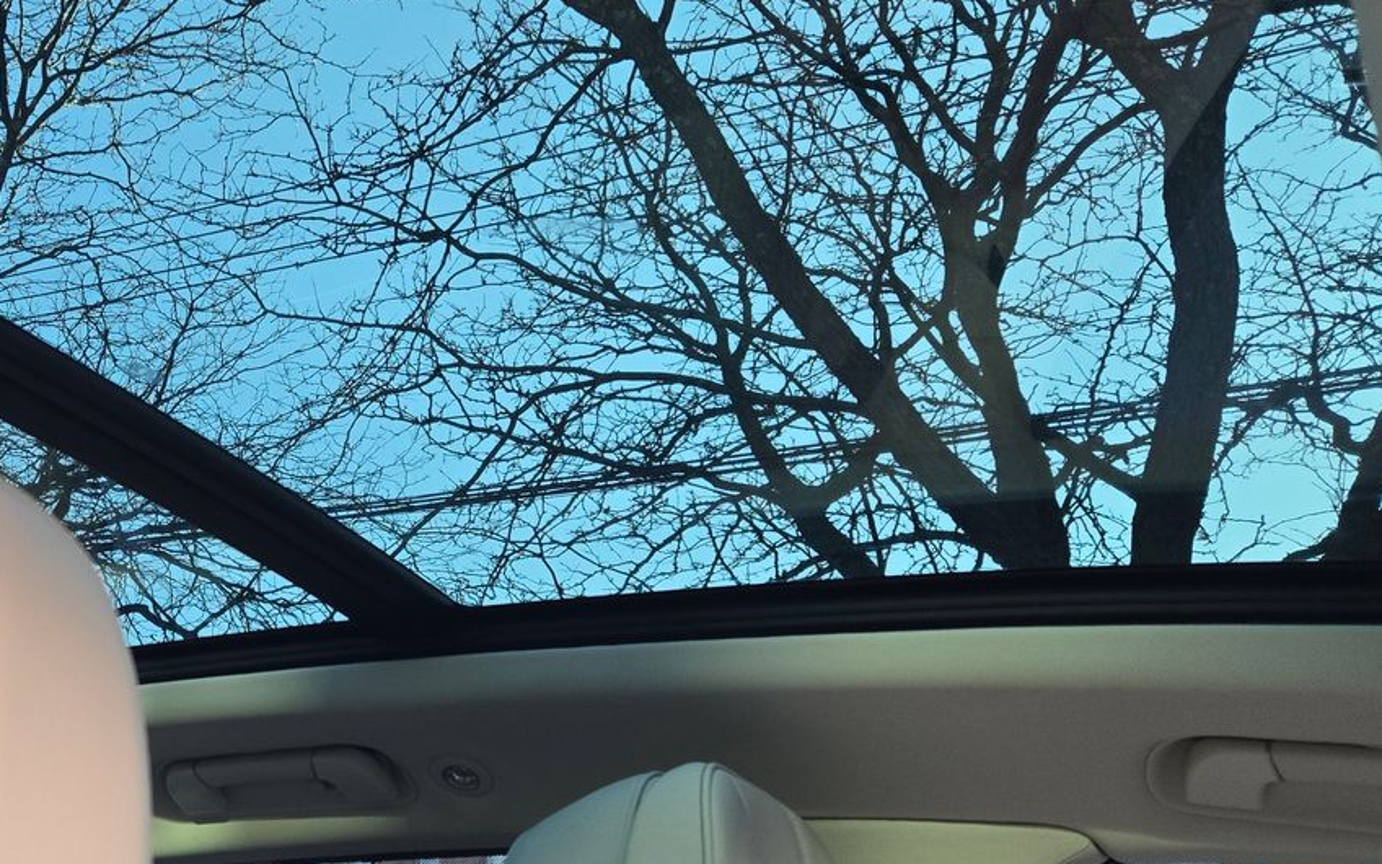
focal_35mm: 46
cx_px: 125
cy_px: 450
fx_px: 1733
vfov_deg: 28.0
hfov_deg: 40.1
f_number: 1.8
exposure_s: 1/180
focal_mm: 5.4
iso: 200
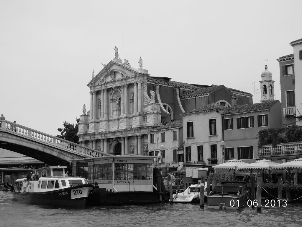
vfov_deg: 26.6
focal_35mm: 55
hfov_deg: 34.9
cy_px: 114
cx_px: 151
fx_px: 480
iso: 160
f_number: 4
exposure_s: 1/400
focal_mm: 9.9
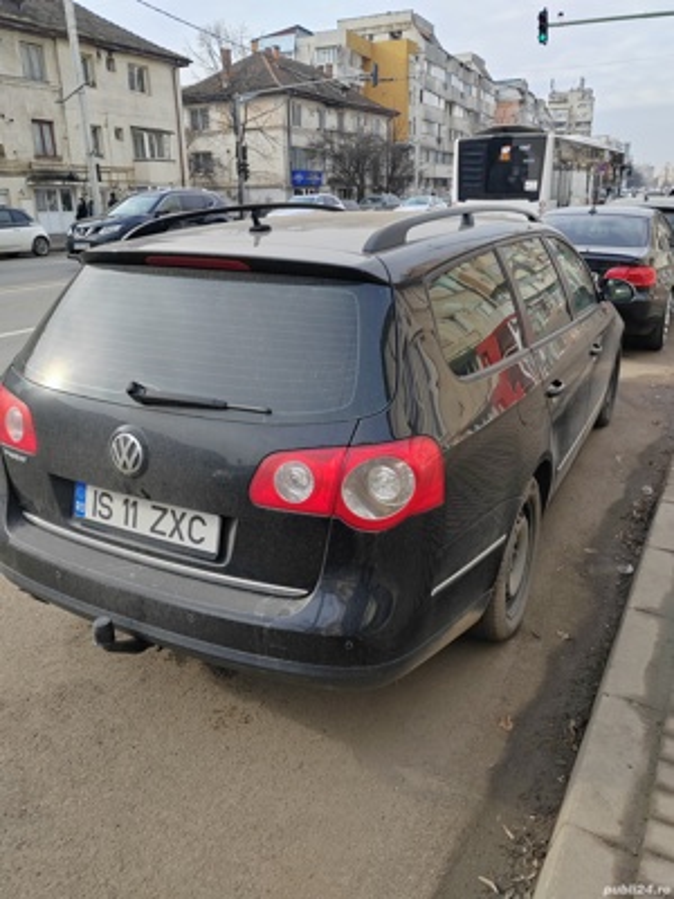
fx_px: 701
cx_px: 337
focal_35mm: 27
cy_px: 450
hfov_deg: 51.4
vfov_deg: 65.3
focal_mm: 5.52
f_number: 1.9
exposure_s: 1/940
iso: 100
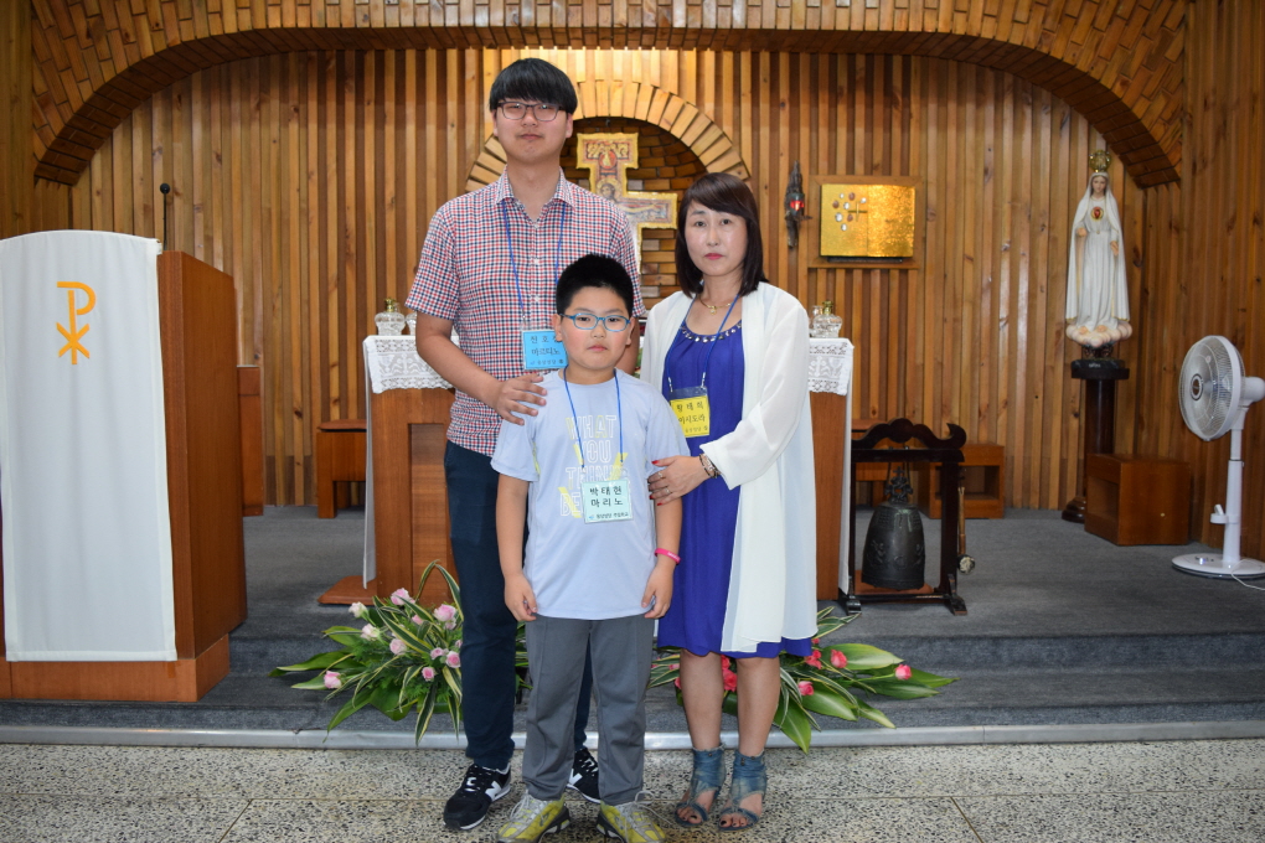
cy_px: 422
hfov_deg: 59.5
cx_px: 632
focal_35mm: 32
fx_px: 1107
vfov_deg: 41.7
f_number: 5
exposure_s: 1/100
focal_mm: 21
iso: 800
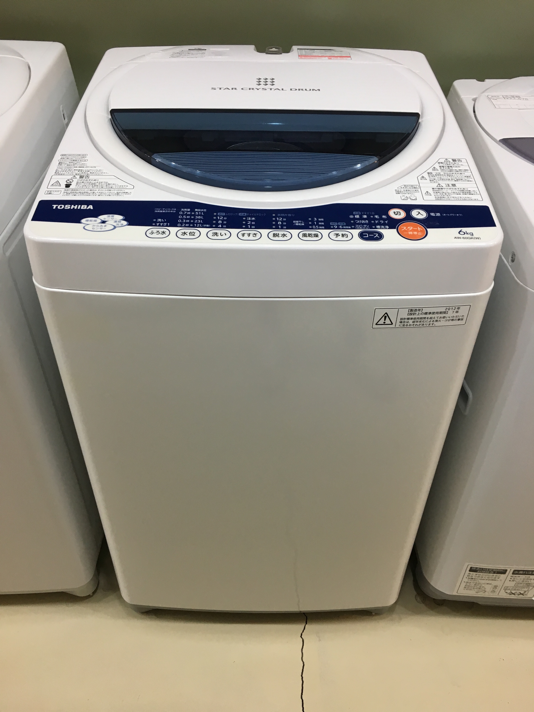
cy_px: 356
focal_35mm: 29
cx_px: 267
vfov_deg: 61.7
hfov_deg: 48.2
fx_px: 596
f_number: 2.2
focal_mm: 4.15
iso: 100
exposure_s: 1/33
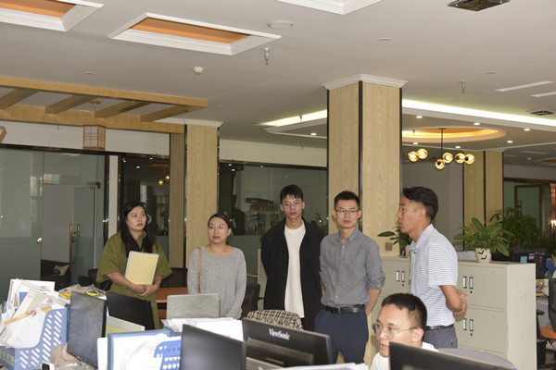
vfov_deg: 28.1
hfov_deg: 41.1
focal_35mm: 48
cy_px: 185
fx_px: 741
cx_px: 278
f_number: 4.5
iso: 640
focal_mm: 48
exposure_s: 1/60
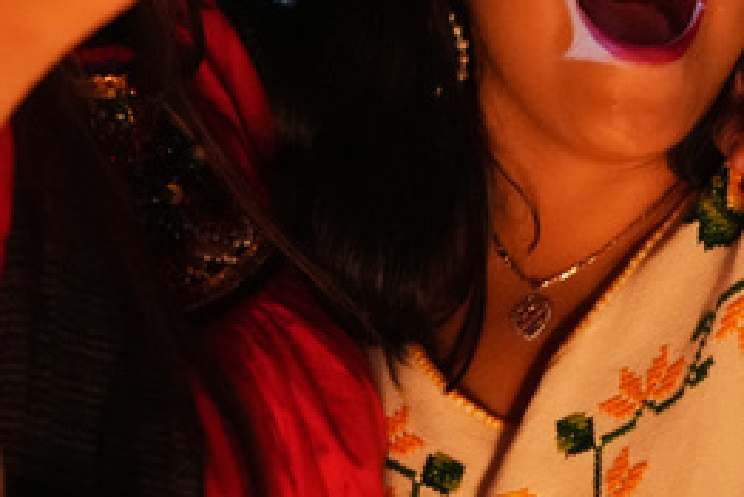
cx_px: 449
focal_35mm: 332
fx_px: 6865
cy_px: -356
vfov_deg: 4.1
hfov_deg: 6.2
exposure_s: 1/40
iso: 5000
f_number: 1.4
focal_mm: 85
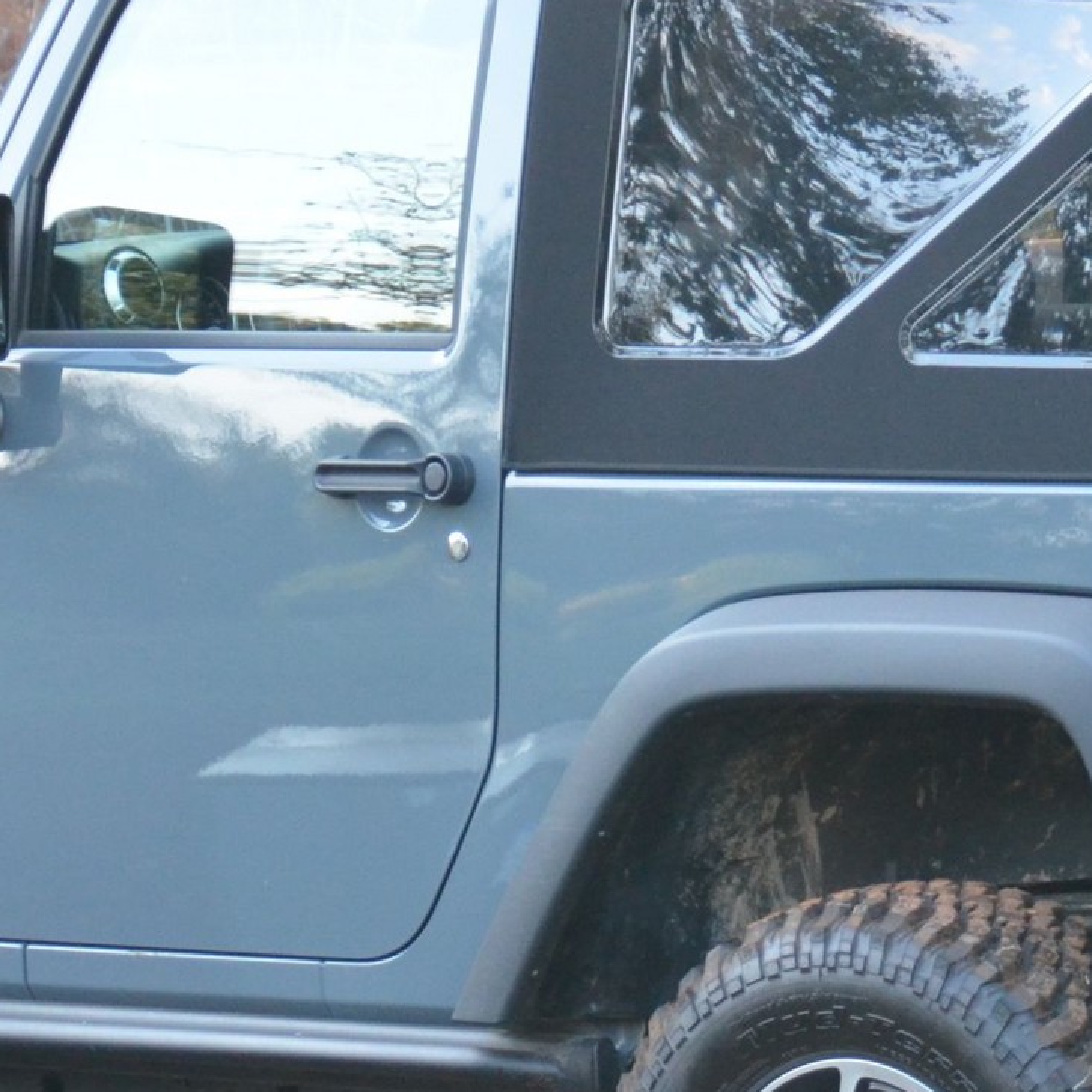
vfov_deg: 3.8
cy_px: 562
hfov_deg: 3.8
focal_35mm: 460
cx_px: 675
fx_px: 16434
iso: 1600
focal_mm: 105
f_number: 5.3
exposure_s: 1/250
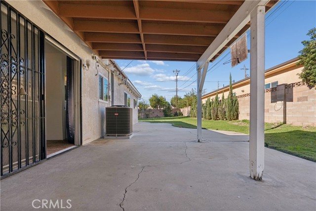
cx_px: 158
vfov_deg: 73.8
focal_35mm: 16
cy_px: 106
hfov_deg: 96.7
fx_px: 140
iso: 200
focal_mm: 16
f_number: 8
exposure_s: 1/250
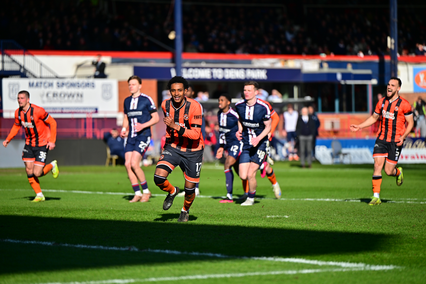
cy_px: 142
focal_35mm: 200
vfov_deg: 6.9
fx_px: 2366
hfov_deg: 10.3
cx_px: 213
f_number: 2.8
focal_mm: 200
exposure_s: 1/3200
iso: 100
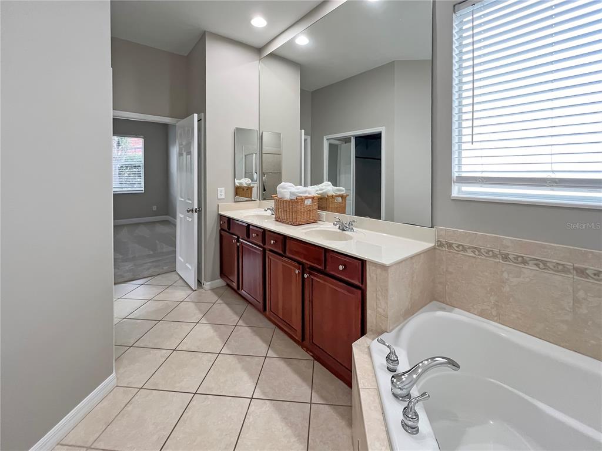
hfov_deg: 106.2
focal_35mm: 13
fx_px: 226
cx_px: 301
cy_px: 226
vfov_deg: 89.9
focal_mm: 1.57
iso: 160
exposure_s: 1/60
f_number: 1.8
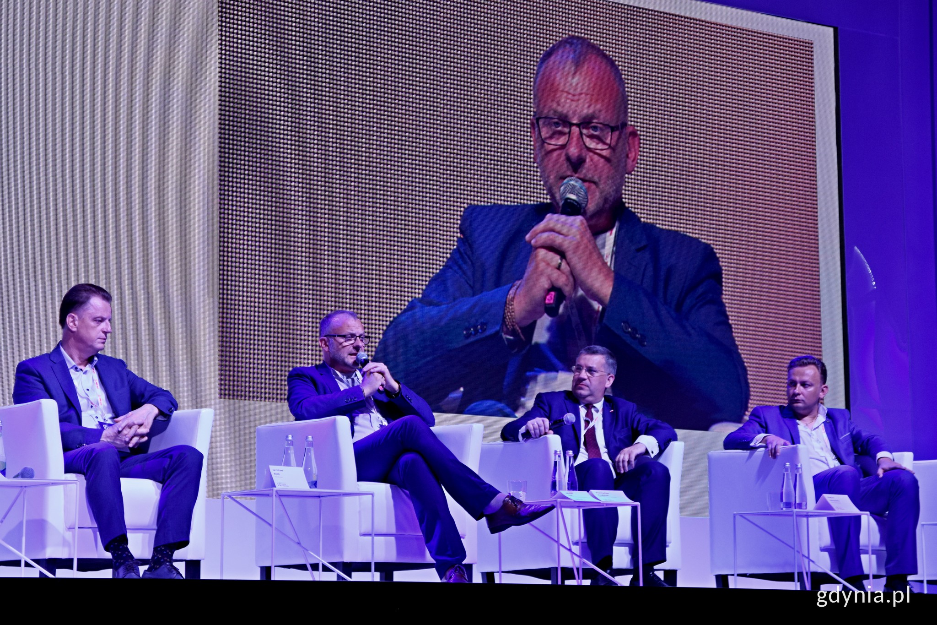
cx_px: 468
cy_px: 312
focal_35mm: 87
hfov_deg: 23.4
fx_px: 2264
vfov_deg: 15.7
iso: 400
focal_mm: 58
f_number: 4
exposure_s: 1/200
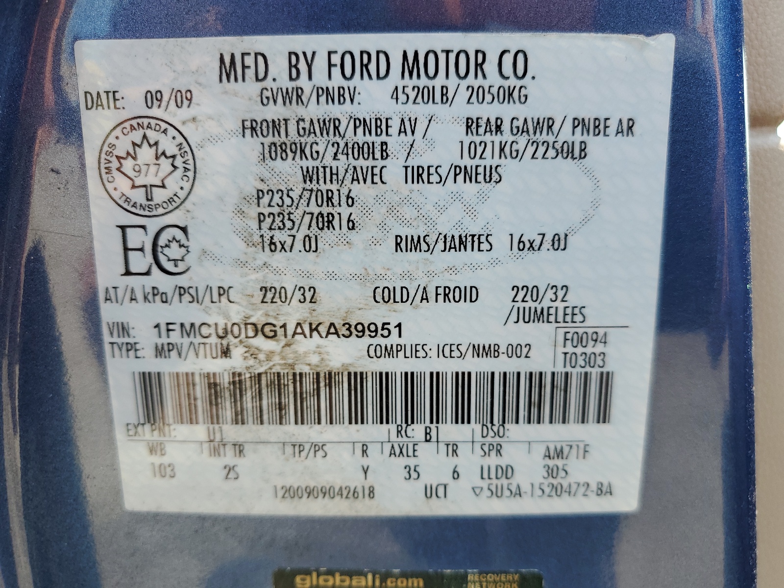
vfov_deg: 53.1
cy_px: 294
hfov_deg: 67.3
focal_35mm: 26
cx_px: 392
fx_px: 589
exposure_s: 1/526
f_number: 1.5
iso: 50
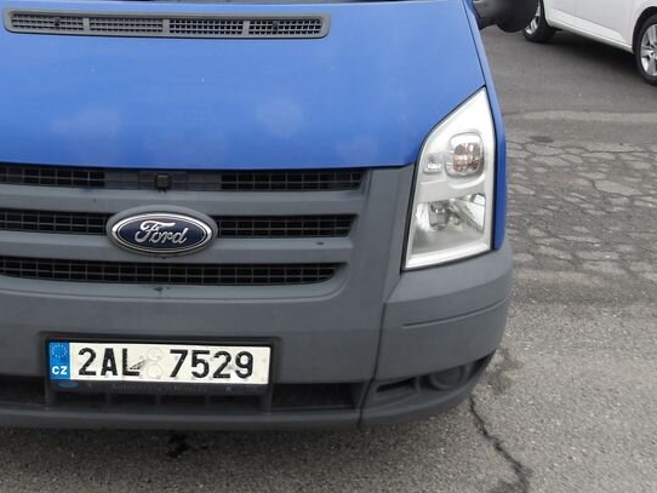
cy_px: 75
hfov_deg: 36.5
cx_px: 156
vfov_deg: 27.8
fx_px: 968
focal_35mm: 51
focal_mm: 4.9
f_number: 3
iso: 100
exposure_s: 1/113
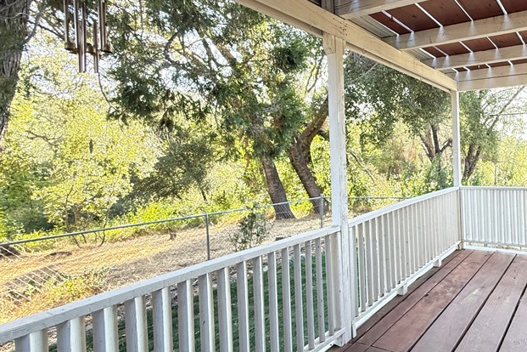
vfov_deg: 53.0
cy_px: 155
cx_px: 425
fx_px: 351
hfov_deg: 66.6
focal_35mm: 24
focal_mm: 2.22
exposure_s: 1/99
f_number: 2.2
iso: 320
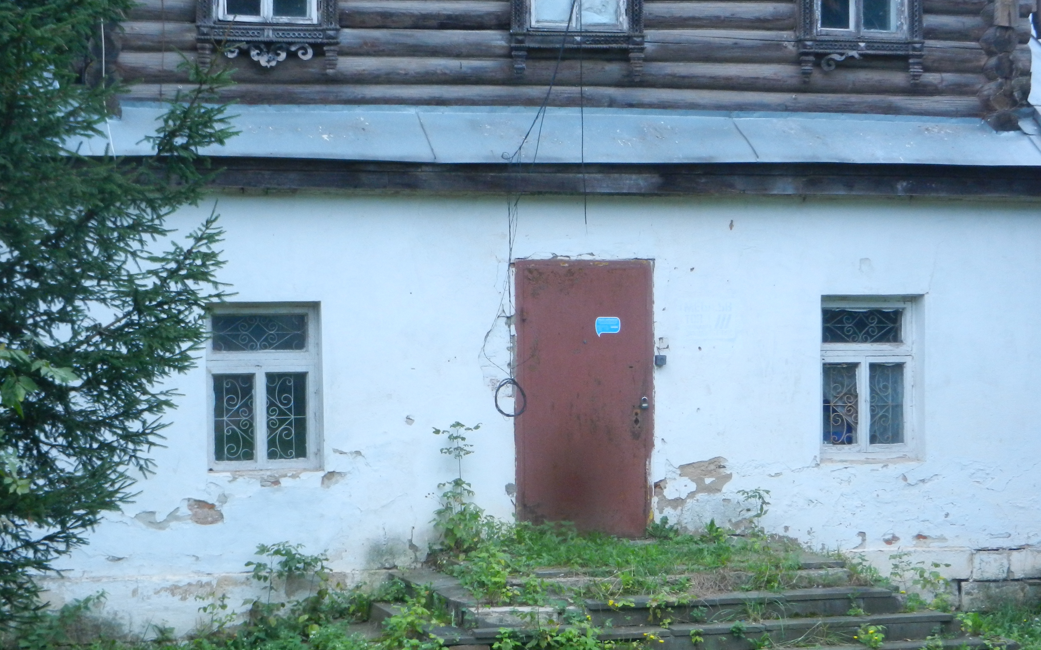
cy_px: 414
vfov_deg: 15.3
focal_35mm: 85
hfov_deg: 24.3
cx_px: 588
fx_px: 2412
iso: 400
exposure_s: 1/320
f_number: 4.6
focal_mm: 12.3
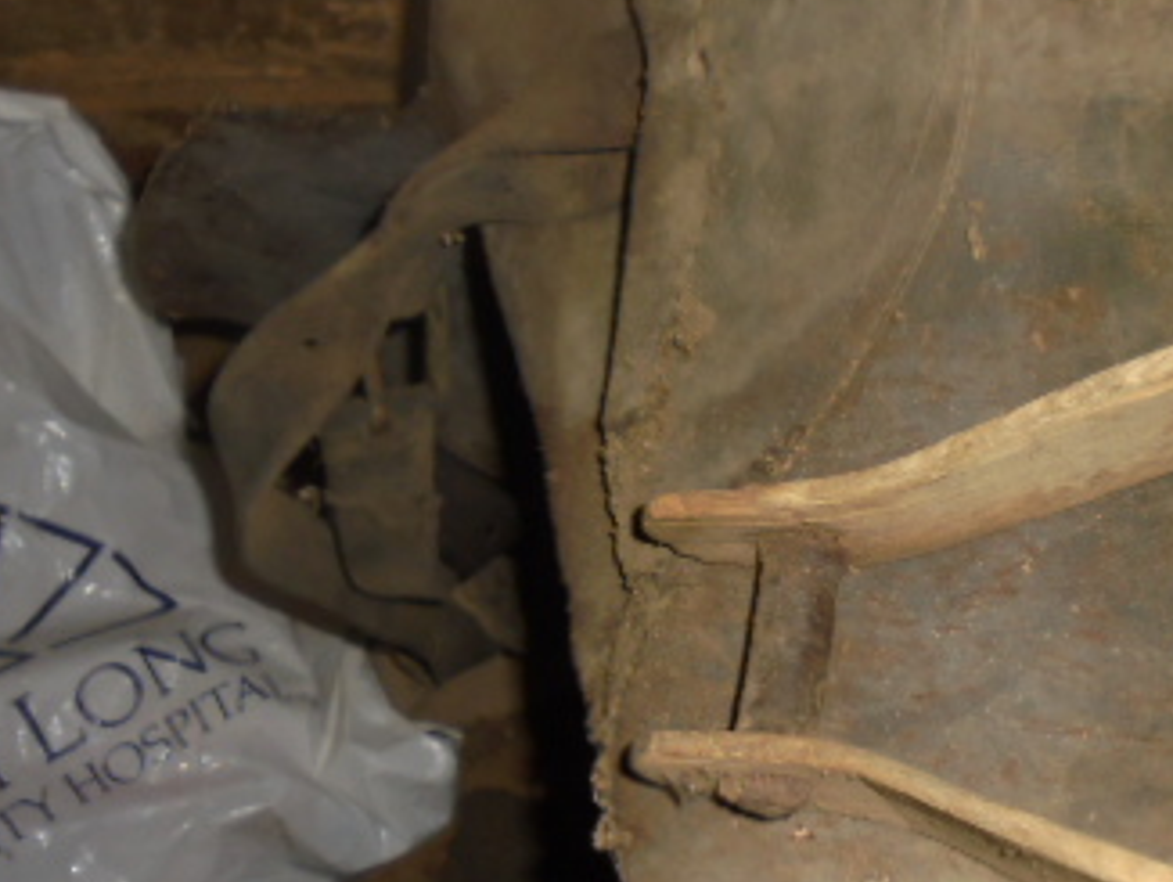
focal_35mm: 51
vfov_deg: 28.6
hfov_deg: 36.3
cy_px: 490
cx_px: 932
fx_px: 1729
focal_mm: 4.6
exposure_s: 1/30
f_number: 3.5
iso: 200
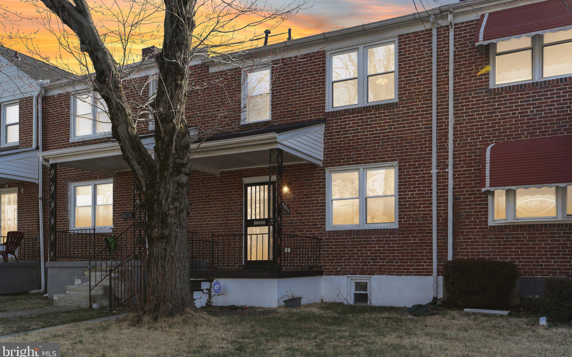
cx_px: 286
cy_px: 171
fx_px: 561
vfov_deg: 35.3
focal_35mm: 36
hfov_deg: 54.0
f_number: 8
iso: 400
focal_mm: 35
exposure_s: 1/640
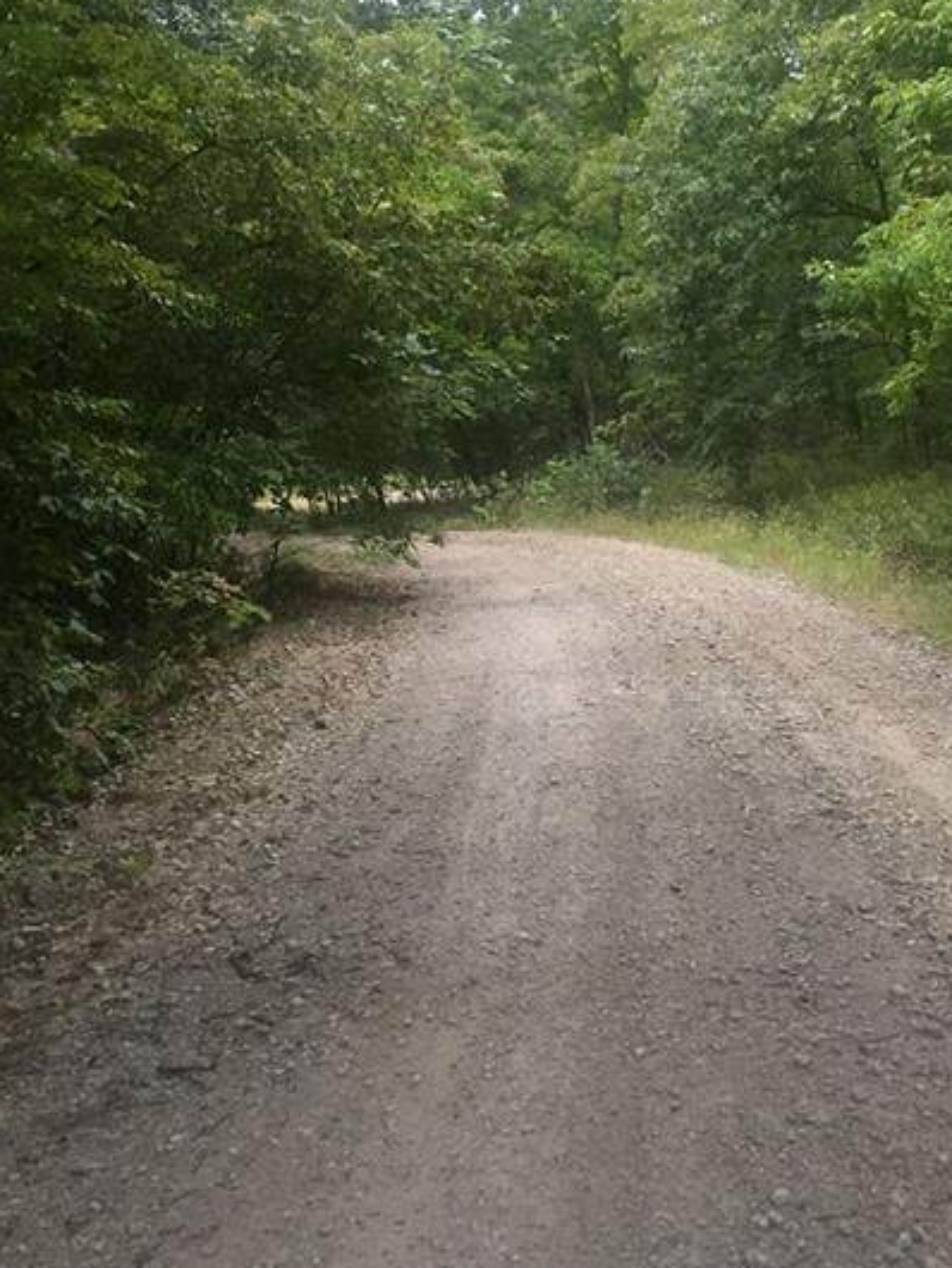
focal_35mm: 42
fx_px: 1539
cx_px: 553
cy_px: 423
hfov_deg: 34.3
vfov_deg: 44.1
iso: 50
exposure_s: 1/30
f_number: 2.2
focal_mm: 4.15
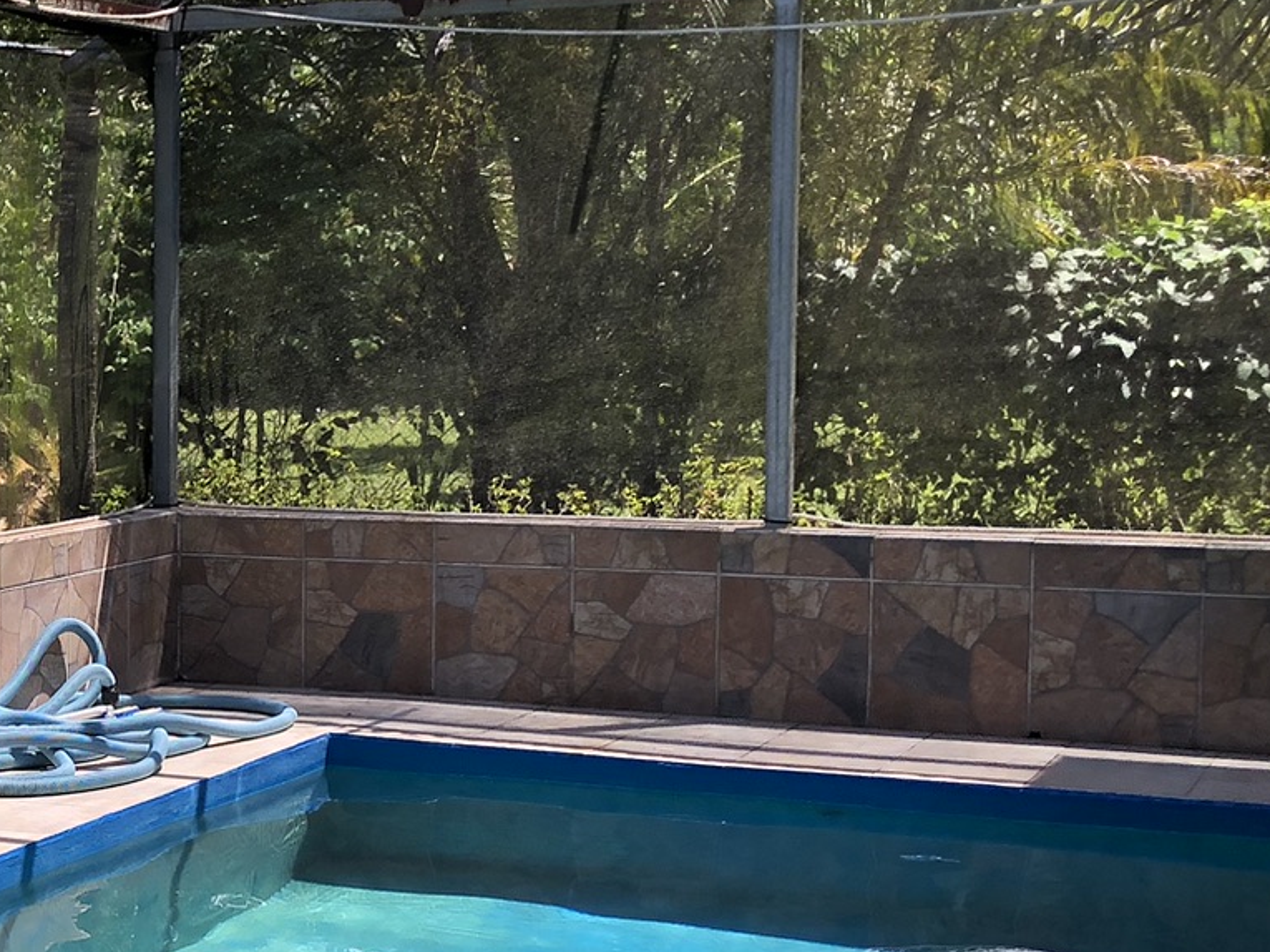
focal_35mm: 75
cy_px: 596
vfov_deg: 19.6
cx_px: -168
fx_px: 2750
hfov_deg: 24.1
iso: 20
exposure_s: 1/149
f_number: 1.8
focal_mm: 3.99
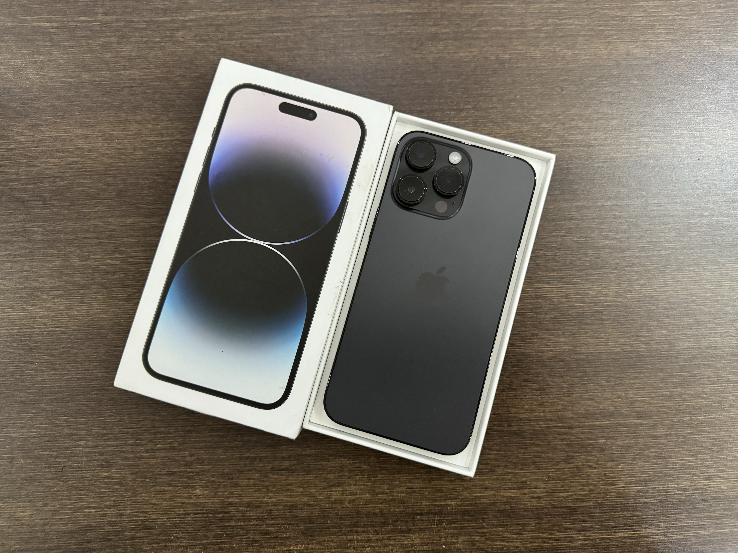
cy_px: 276
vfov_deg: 56.8
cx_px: 369
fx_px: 512
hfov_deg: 71.6
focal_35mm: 24
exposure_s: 1/60
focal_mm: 6.76
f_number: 1.78
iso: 640
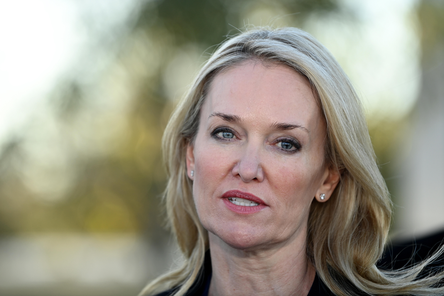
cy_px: 148
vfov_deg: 6.9
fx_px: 2466
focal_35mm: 200
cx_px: 222
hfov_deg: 10.3
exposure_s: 1/400
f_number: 3.2
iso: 160
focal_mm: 200
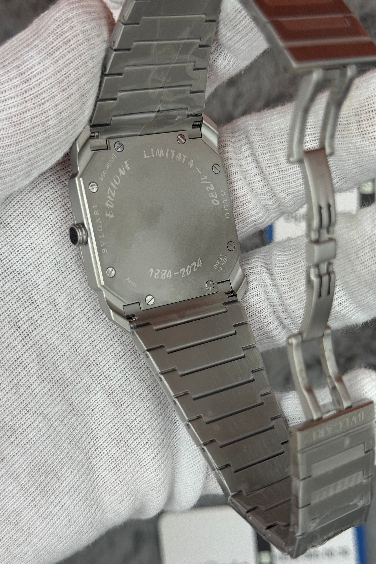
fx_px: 783
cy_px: 282
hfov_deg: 27.0
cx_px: 173
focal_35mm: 50
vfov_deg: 39.6
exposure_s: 1/1027
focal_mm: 6.76
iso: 80
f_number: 1.78
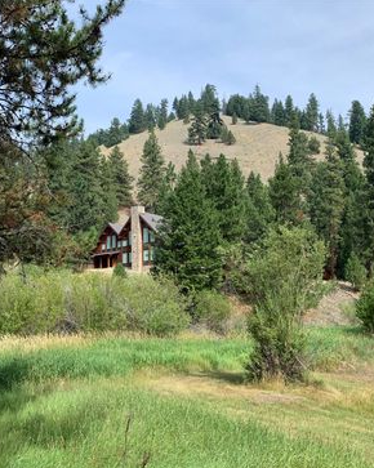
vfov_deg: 51.5
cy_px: 240
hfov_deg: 42.0
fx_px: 485
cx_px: 151
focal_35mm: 35
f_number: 1.8
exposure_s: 1/1076
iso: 25
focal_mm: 4.25
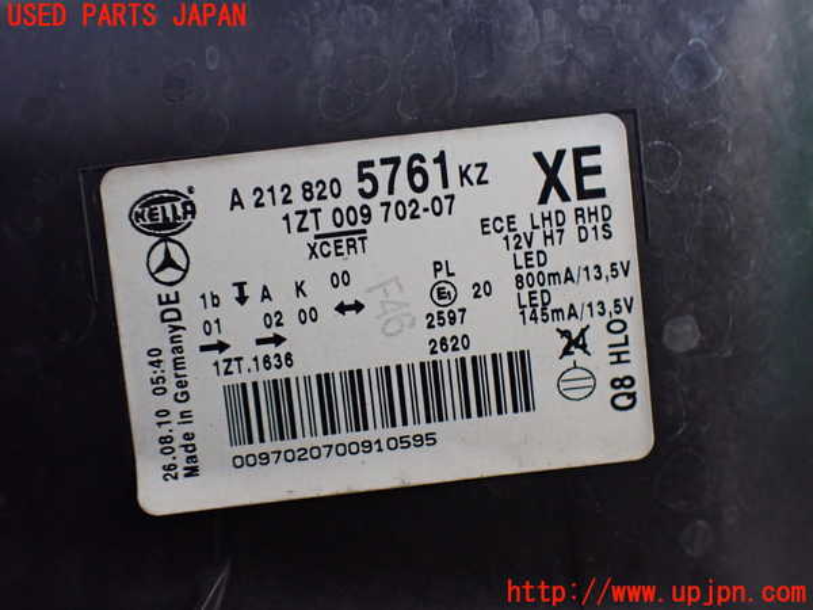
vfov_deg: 46.8
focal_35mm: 30
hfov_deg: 60.0
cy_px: 305
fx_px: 705
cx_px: 406
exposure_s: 1/125
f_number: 2.3
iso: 640
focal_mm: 5.4
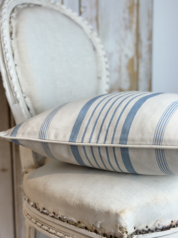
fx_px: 329
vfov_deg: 39.7
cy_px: 119
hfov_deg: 30.3
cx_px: 89
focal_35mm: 48
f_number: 1.78
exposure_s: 1/144
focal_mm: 6.86
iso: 64
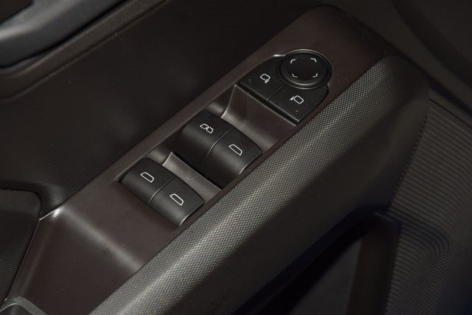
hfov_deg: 19.5
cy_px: 158
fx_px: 1377
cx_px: 236
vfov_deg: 13.0
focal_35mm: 105
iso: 100
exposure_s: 1/125
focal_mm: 70
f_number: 8
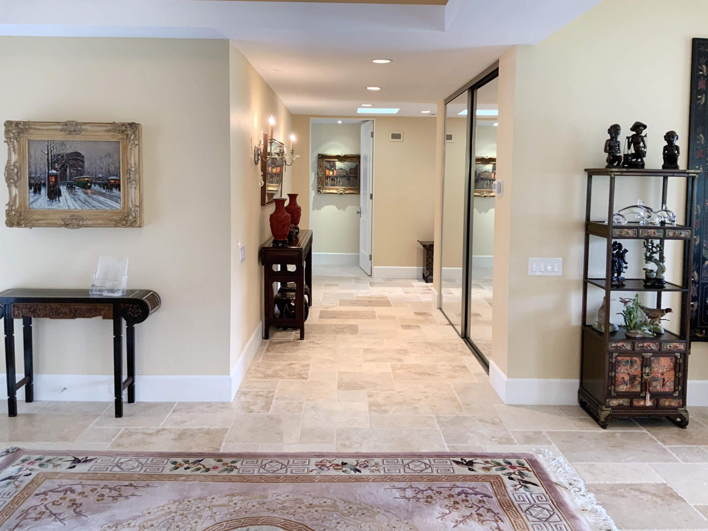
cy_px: 266
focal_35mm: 29
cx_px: 354
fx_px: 593
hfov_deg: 61.7
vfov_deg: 48.2
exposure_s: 1/60
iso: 100
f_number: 1.8
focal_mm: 3
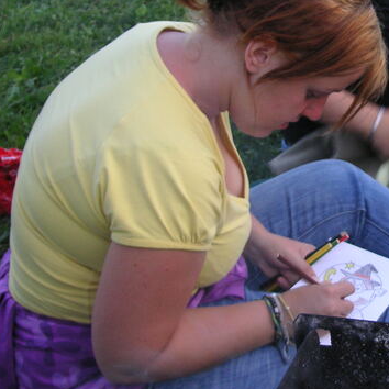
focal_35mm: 74
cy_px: 118
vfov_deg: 23.2
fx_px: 941
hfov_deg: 22.6
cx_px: 377
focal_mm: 6.1
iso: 50
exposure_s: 1/45
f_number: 2.8
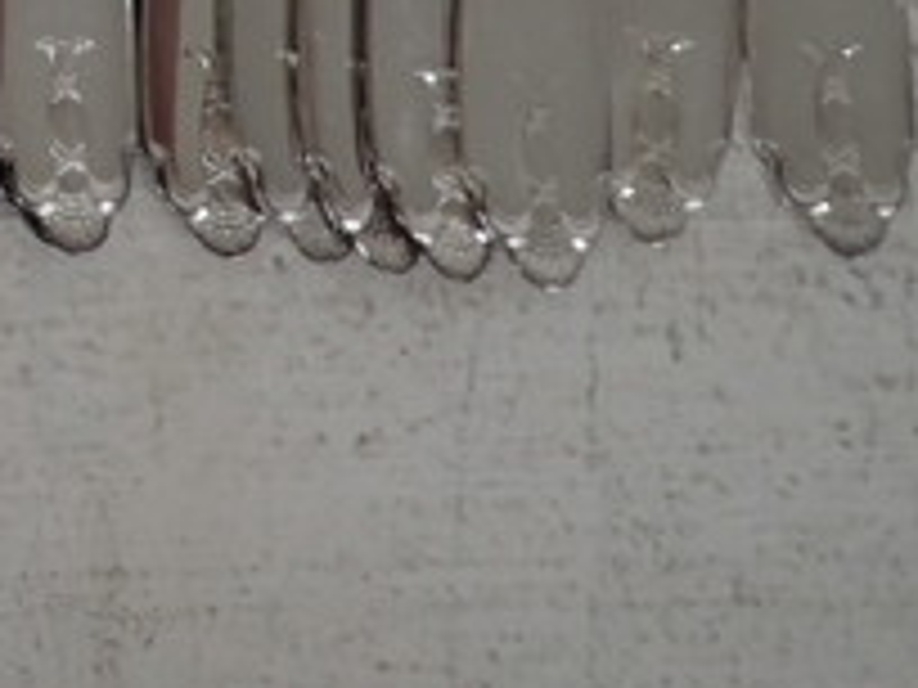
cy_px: -634
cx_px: -648
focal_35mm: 98
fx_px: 2599
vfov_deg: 13.3
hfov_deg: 17.1
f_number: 2
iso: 100
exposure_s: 1/80
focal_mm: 4.5
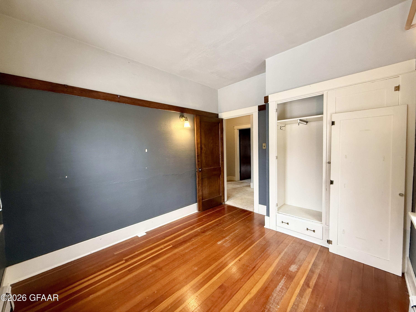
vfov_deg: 85.7
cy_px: 156
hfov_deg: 102.1
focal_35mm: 14
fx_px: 168
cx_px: 208
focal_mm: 2.22
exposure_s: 1/60
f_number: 2.2
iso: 250
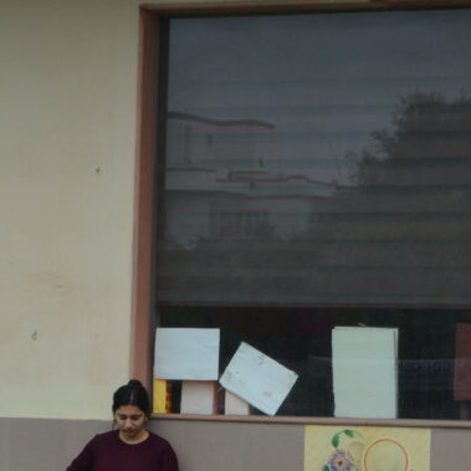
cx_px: 78
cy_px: 365
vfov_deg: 9.2
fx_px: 2912
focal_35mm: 189
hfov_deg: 9.2
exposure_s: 1/1000
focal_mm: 55
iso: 560
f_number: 5.6
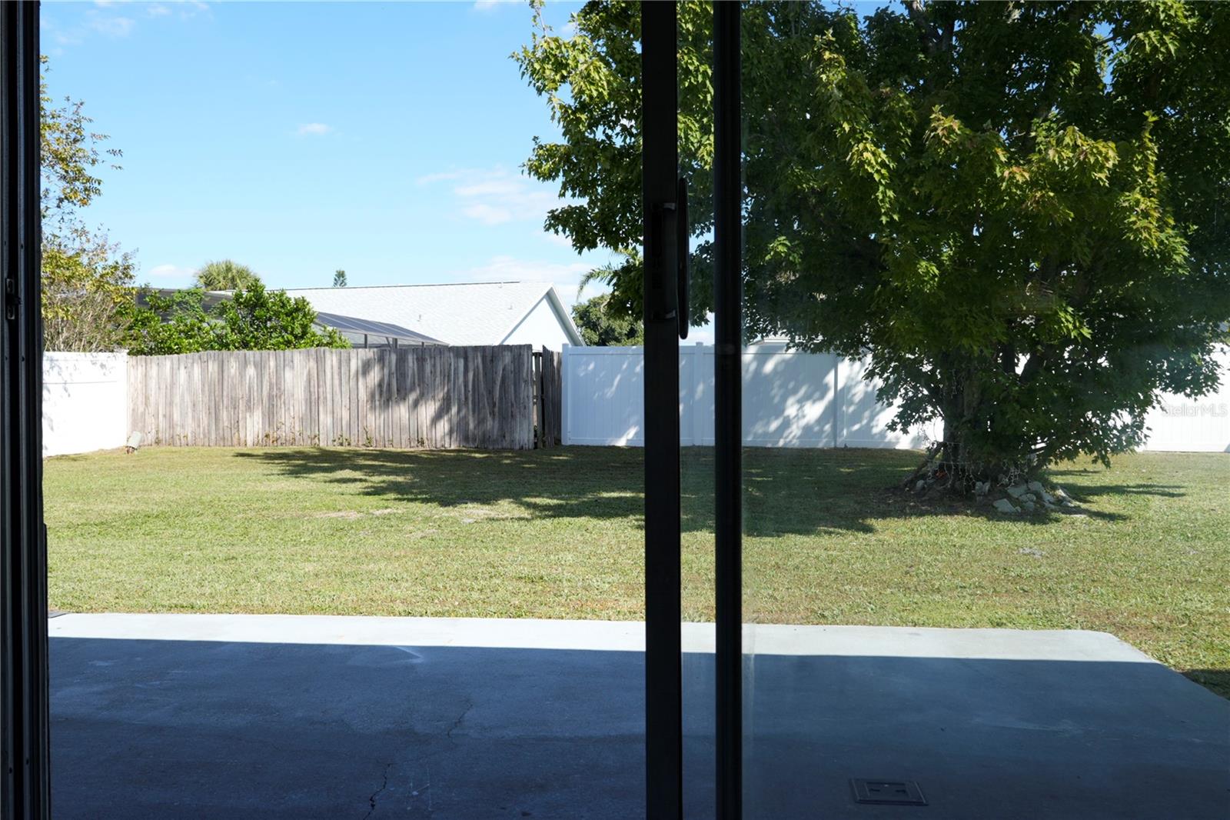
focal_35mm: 30
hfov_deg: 61.9
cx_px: 615
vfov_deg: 43.6
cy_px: 410
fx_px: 1025
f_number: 6.3
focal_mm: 20
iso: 100
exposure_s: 1/200
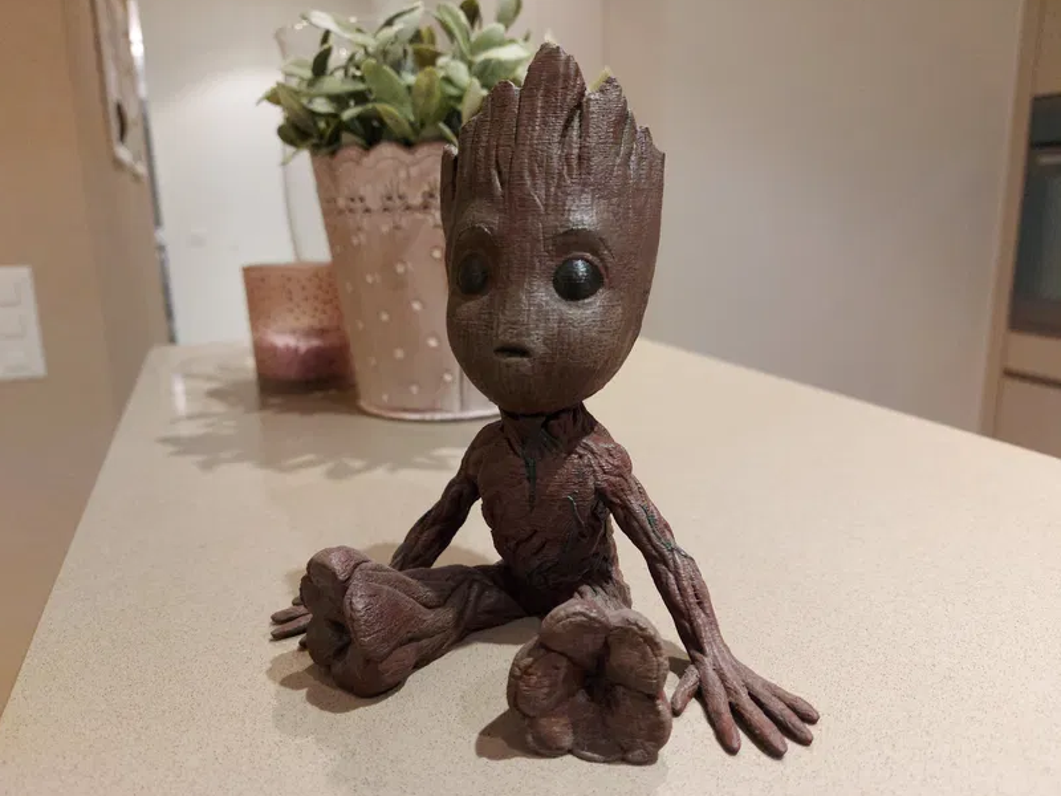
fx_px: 766
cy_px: 395
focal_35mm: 25
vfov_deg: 54.9
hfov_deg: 69.4
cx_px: 515
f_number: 1.8
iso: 400
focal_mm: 5.23
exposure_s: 1/25
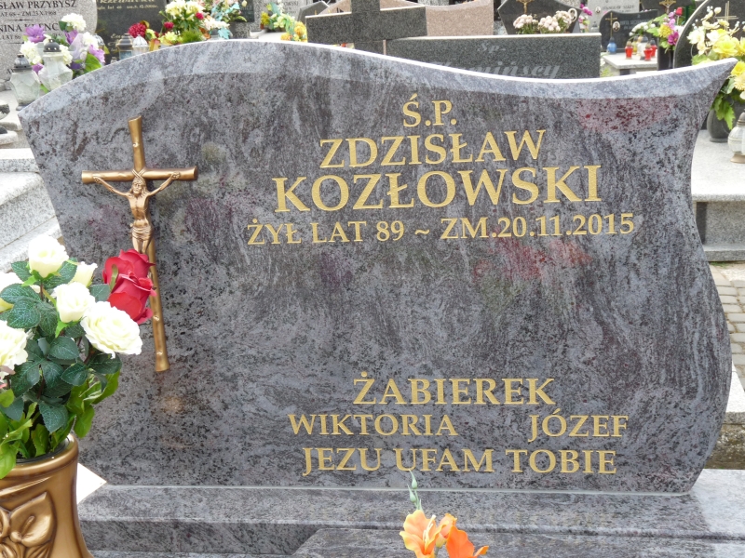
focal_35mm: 57
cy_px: 279
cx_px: 372
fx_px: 1227
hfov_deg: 33.8
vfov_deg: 25.7
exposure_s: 1/125
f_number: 4
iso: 100
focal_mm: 10.1
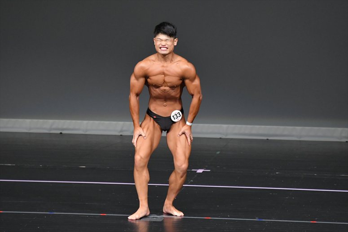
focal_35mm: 375
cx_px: 174
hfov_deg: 5.5
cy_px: 116
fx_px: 3623
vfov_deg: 3.7
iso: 4000
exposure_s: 1/400
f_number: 5.6
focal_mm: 250
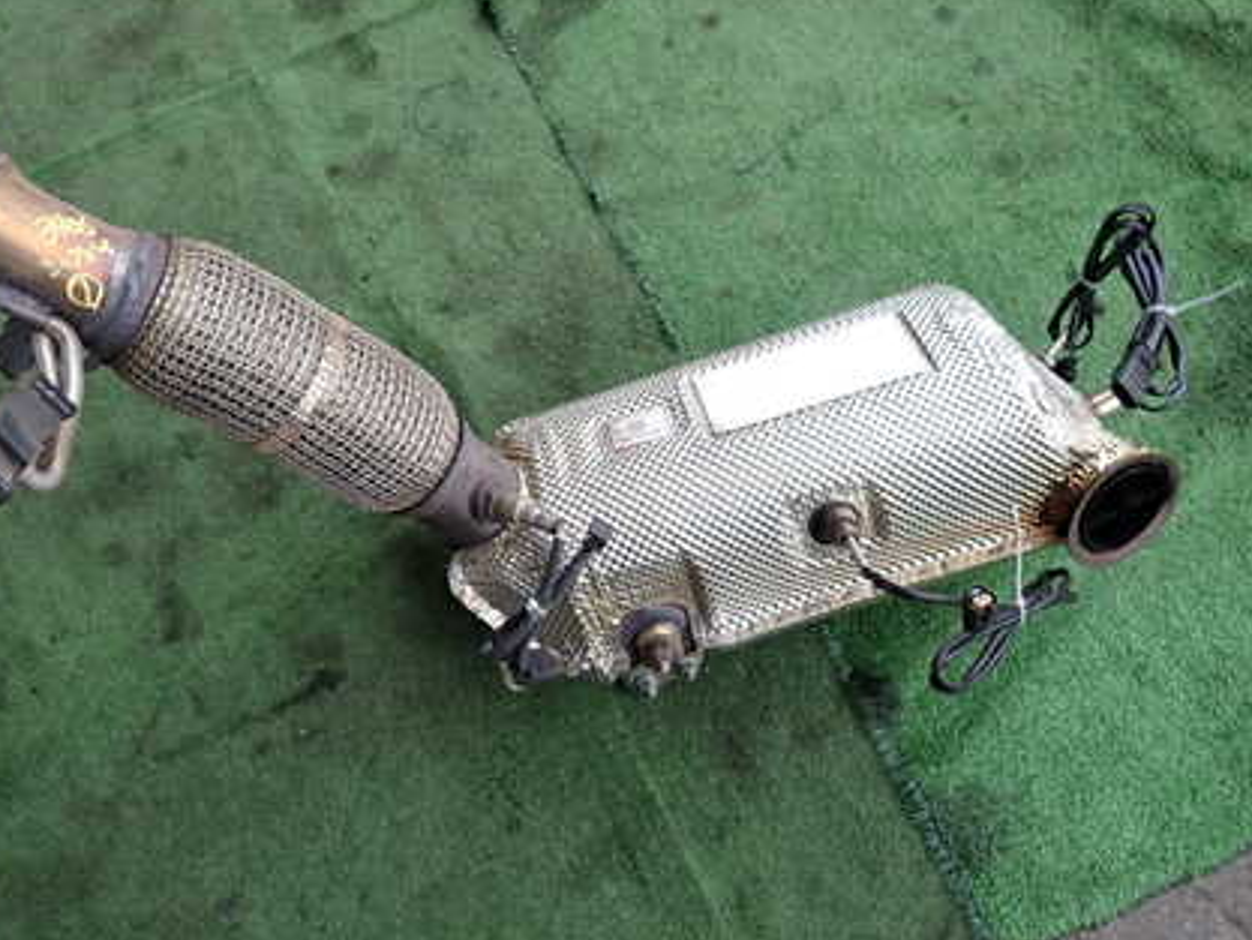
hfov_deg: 51.1
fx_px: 1302
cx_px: 528
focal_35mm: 36
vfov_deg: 39.4
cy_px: 348
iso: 100
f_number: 2
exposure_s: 1/200
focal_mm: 4.5
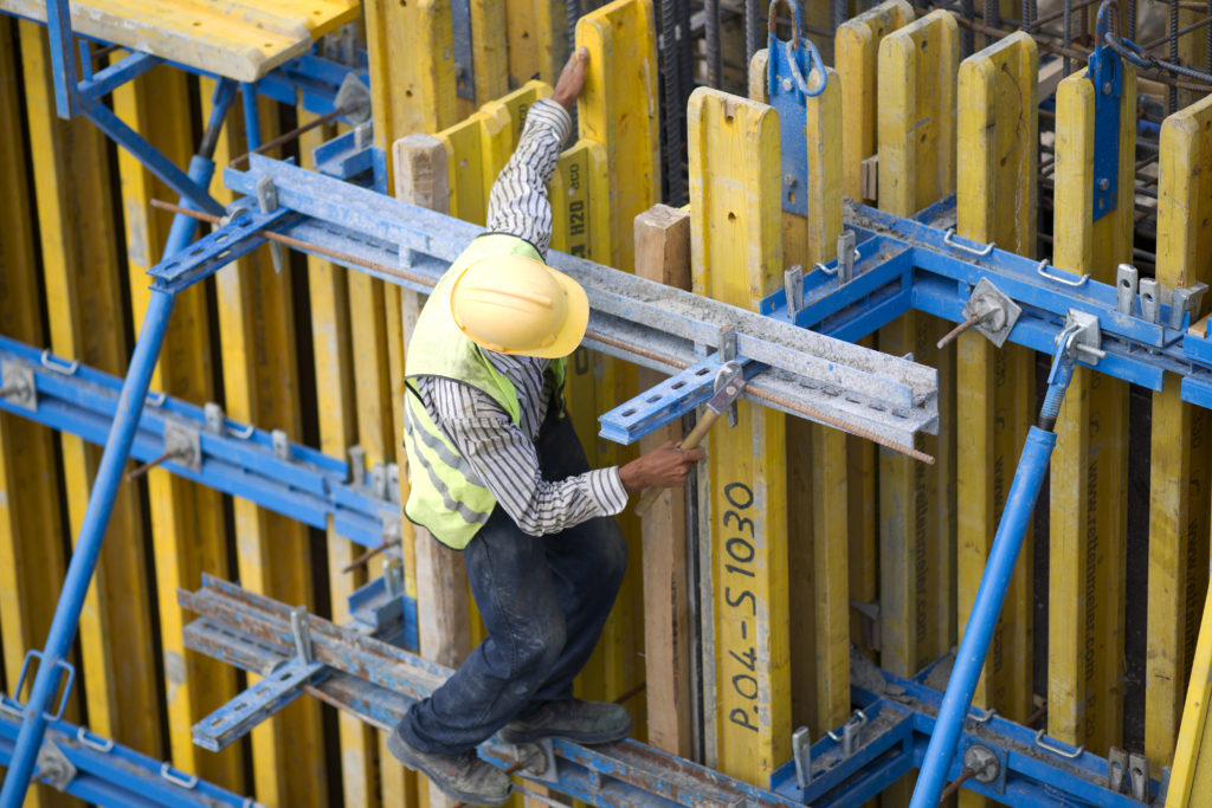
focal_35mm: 135
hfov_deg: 15.2
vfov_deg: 10.2
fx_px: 4545
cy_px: 404
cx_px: 606
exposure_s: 1/350
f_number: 1.8
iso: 100
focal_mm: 135
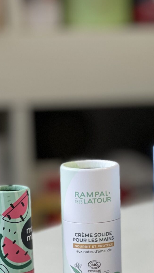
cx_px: 260
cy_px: 208
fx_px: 1111
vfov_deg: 14.0
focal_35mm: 153
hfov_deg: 7.7
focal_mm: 7.5
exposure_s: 1/100
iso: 80
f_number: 2.2
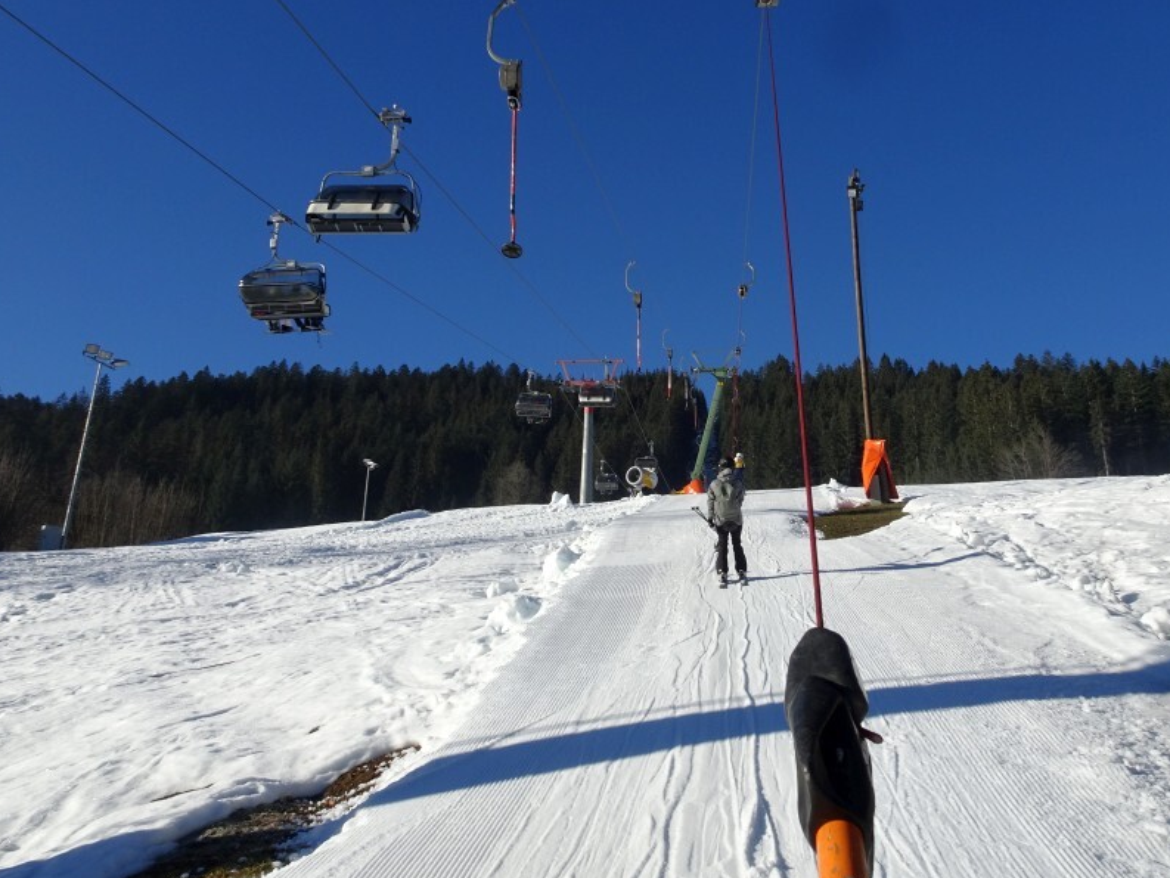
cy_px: 376
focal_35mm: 31
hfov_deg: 57.9
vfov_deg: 45.3
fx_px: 1048
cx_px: 695
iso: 80
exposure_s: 1/1250
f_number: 3.5
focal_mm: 4.1
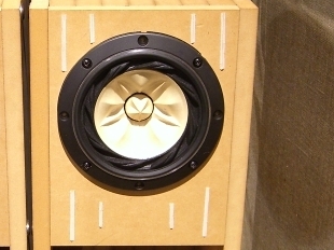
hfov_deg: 20.3
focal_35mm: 95
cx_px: 37
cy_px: 136
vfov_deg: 15.5
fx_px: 916
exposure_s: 1/20
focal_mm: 9.5
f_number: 3.1
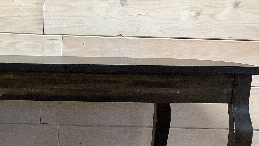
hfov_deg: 29.2
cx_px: 61
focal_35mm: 71
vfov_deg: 16.3
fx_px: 488
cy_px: 179
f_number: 2.4
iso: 160
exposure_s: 1/50
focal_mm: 3.3
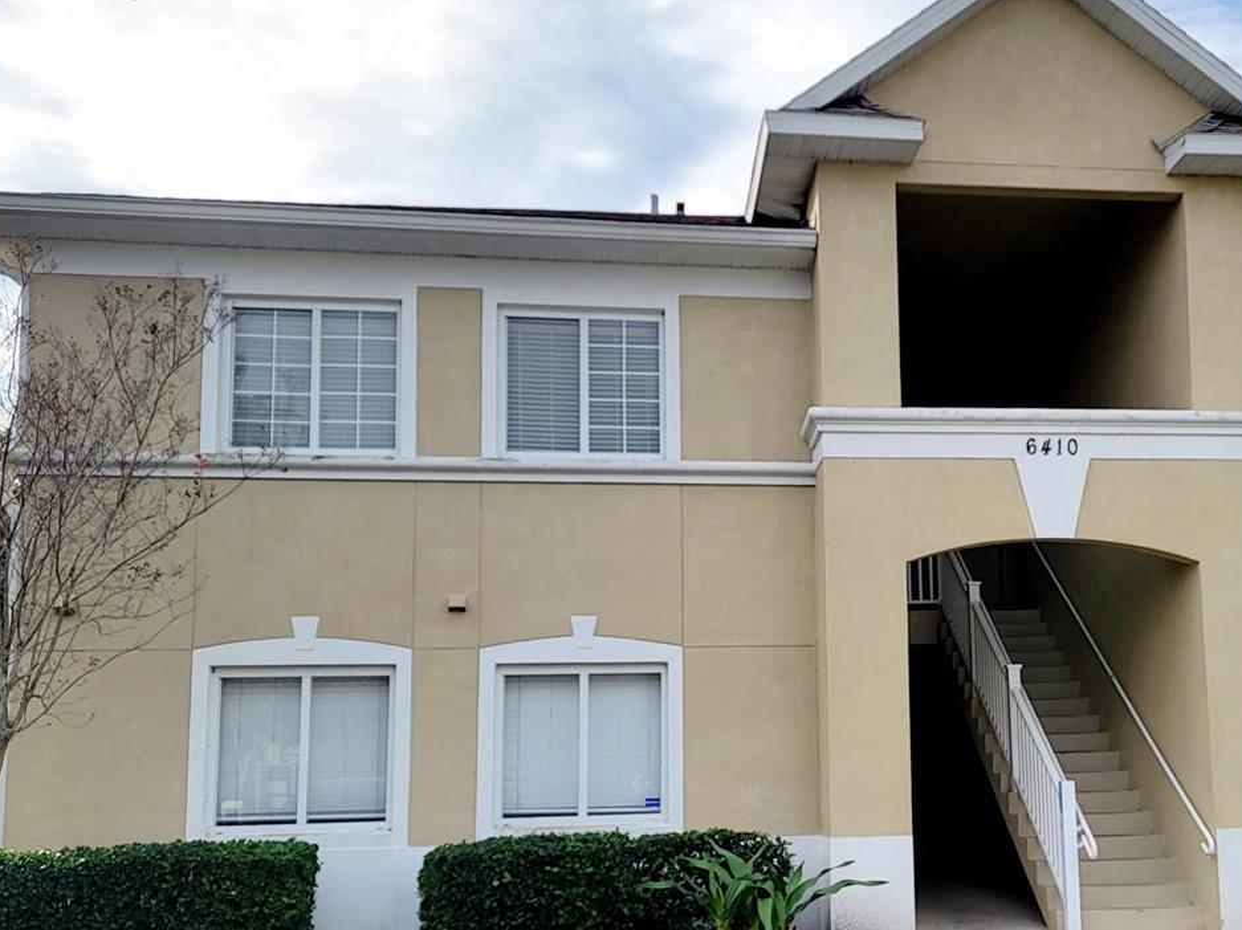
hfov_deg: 44.9
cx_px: 858
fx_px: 1470
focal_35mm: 41
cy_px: 580
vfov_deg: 34.9
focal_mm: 6.7
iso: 16
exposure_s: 1/1000
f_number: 1.8
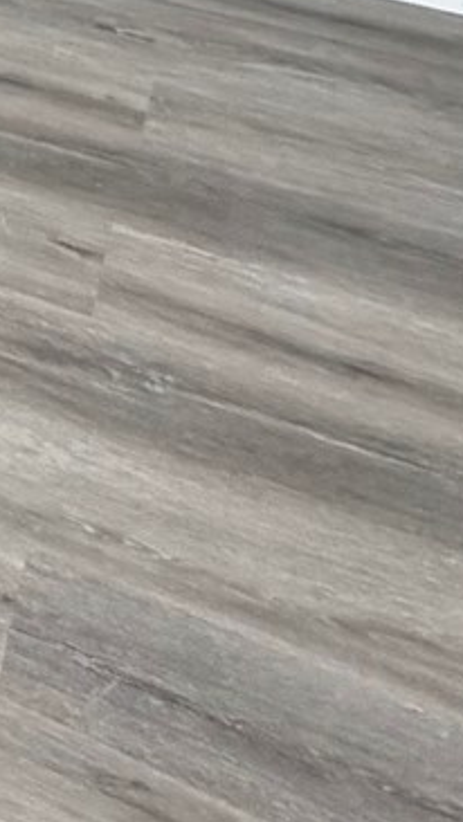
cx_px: -1088
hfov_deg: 9.7
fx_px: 1745
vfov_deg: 20.5
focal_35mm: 80
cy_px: -568
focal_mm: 2.22
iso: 200
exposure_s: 1/121
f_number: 2.2
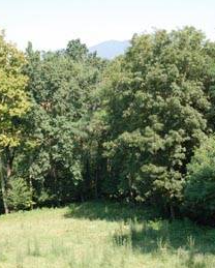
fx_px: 413
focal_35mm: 52
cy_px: 135
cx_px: 131
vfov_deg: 35.9
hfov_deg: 29.1
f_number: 5
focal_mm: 24
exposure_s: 1/2500
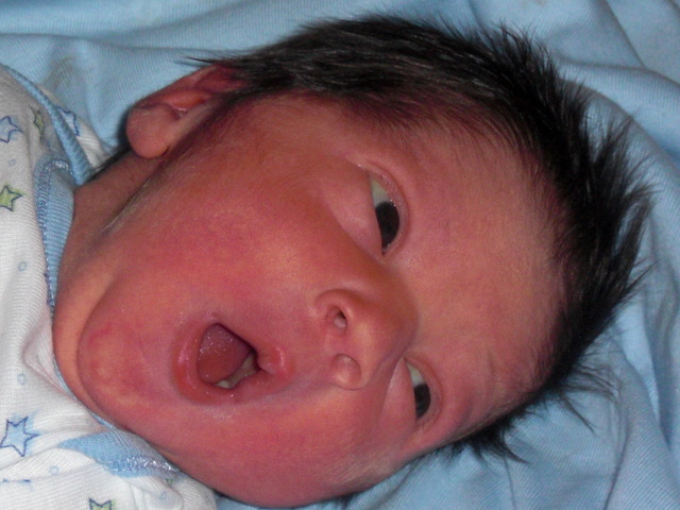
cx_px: 340
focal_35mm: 108
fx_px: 2122
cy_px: 255
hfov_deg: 18.2
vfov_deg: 13.7
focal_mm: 18.9
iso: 200
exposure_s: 1/60
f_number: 5.3
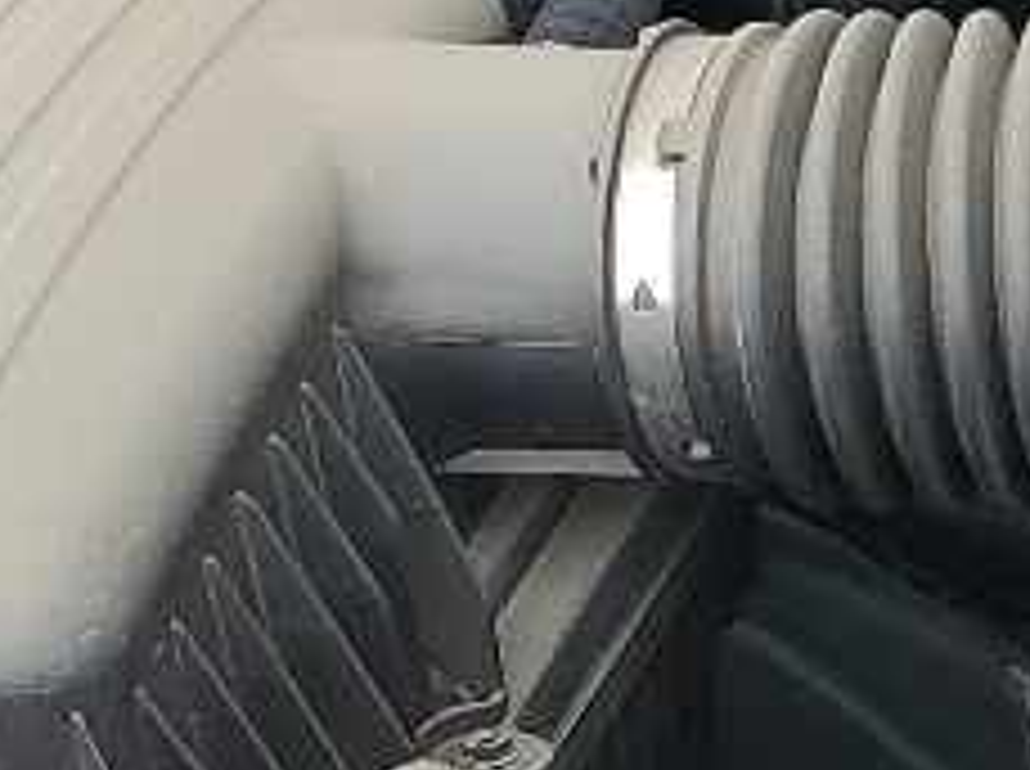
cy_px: 815
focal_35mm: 182
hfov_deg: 9.5
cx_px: 2568
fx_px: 5407
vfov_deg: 8.1
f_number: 1.5
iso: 50
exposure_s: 1/526
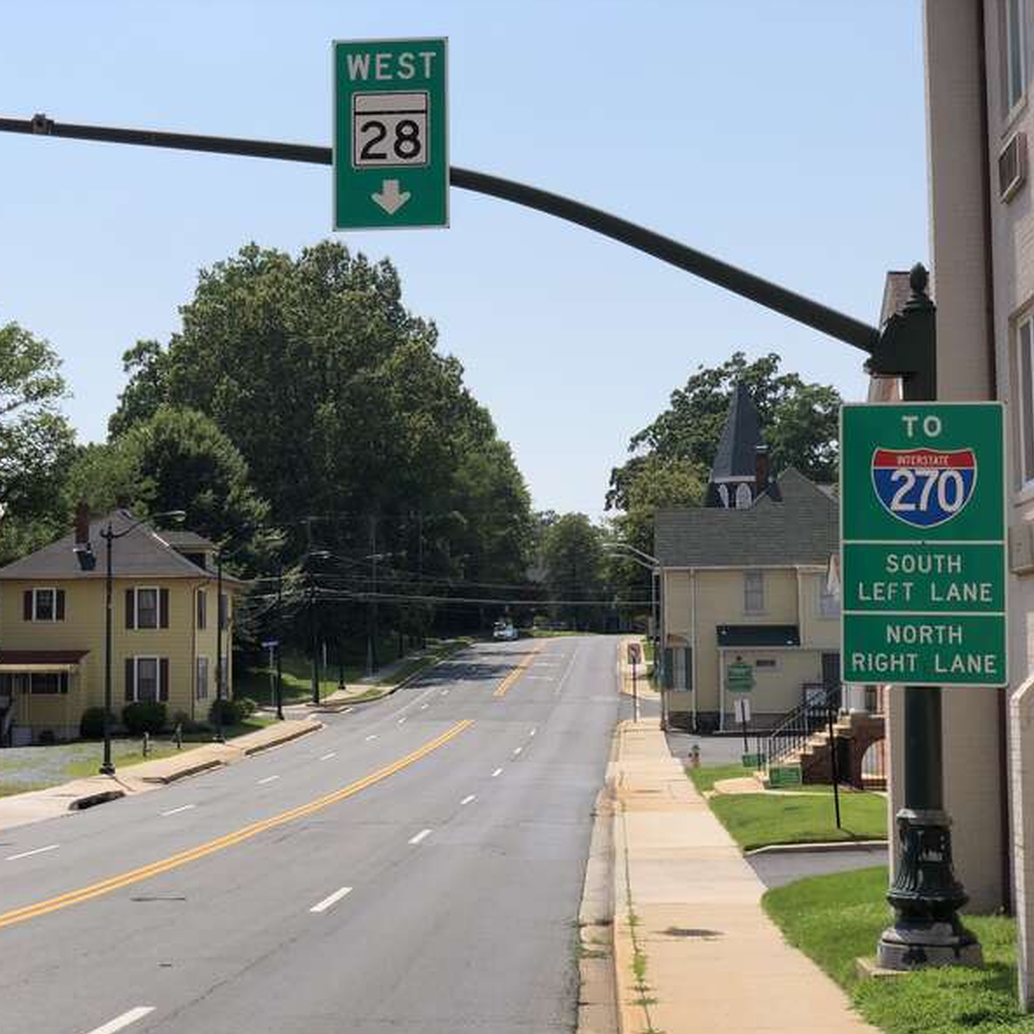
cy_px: 518
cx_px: 366
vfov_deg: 27.7
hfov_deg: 27.6
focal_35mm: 62
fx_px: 2095
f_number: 2.4
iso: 16
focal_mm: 6
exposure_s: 1/1675
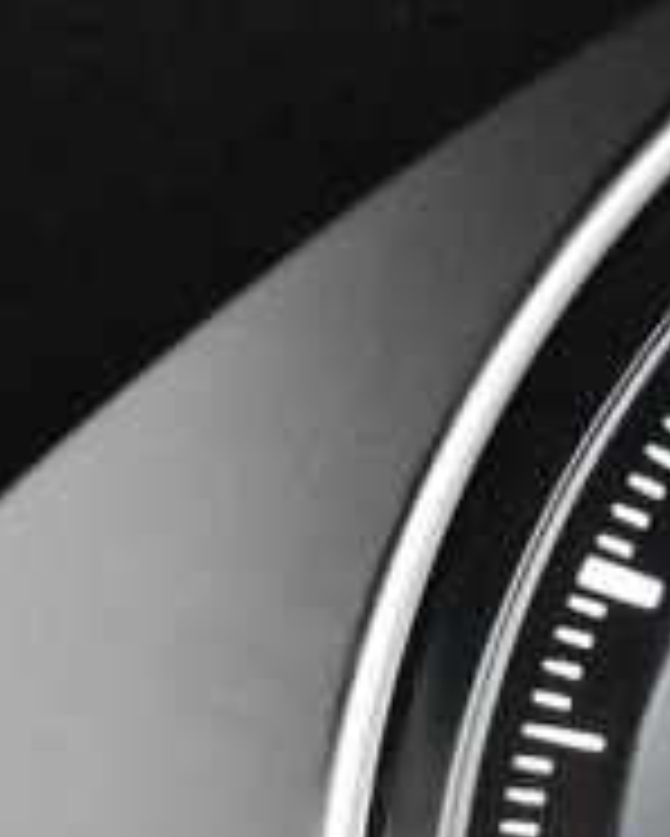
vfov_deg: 6.1
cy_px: 518
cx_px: 3062
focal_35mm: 318
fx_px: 7876
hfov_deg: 4.4
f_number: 5.3
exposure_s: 1/60
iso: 18000
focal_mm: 39
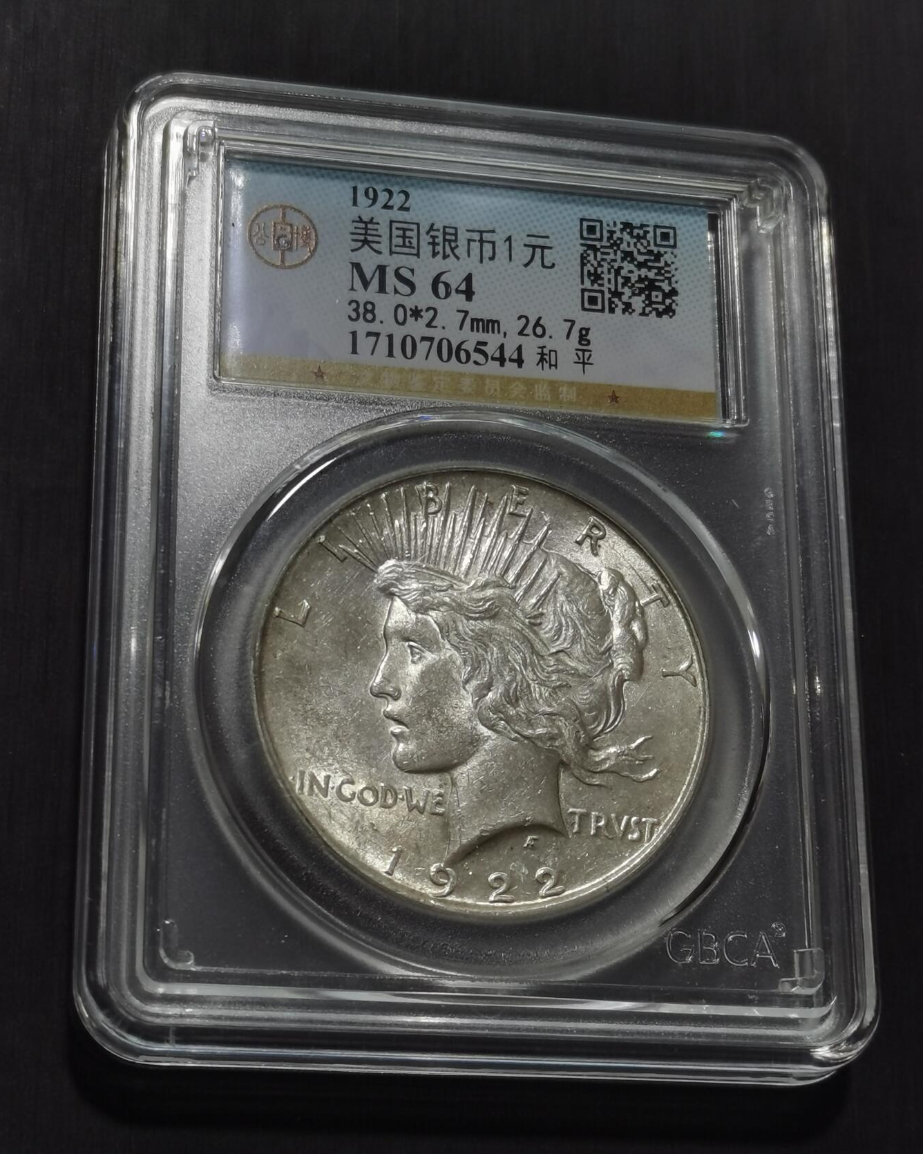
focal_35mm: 81
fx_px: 2766
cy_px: 533
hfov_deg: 18.9
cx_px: 463
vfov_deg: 23.6
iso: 50
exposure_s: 1/206
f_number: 1.8
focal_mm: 5.58
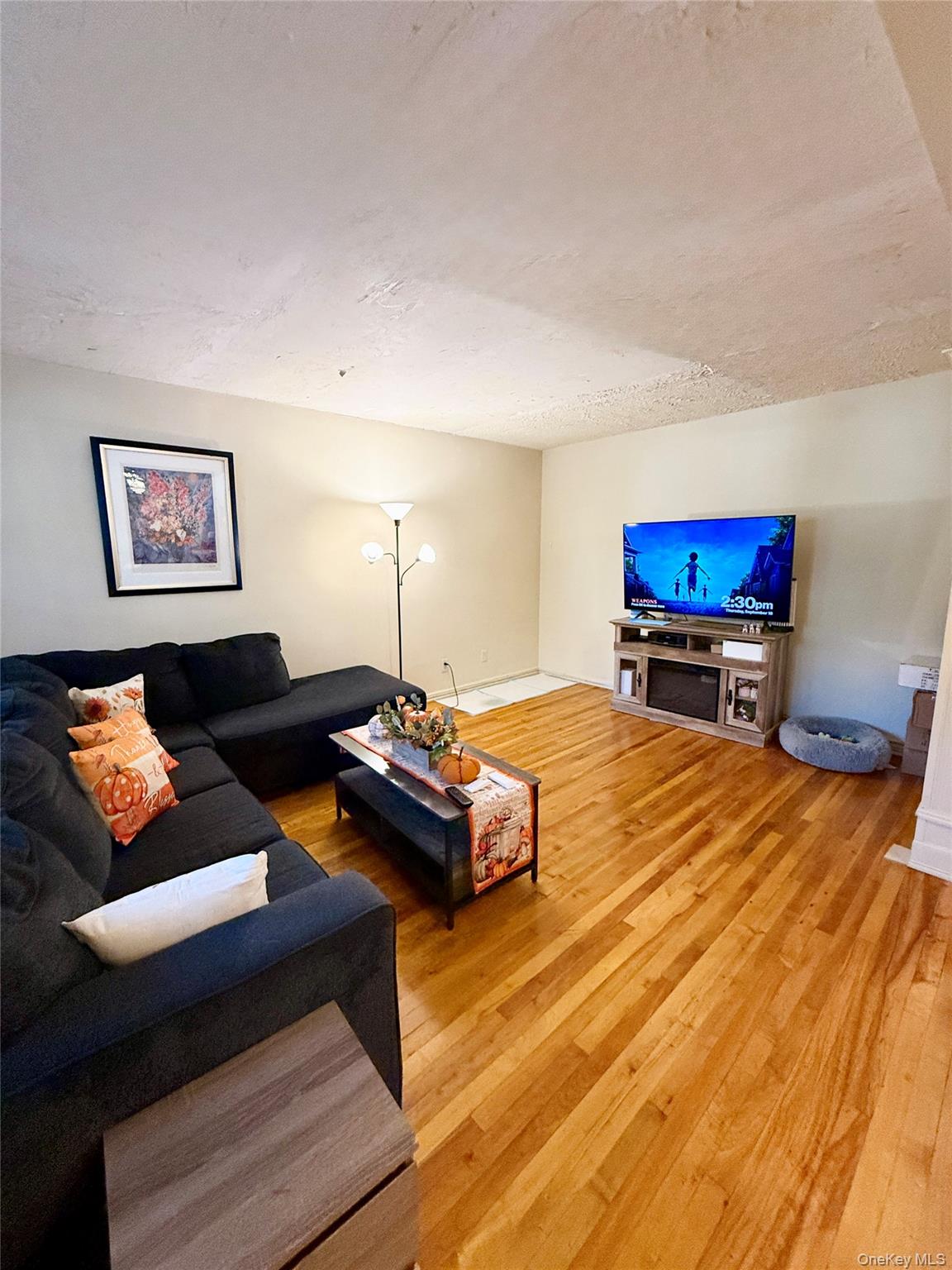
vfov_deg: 102.1
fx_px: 513
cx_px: 476
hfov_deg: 85.7
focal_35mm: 14
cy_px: 635
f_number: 2.2
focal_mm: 2.22
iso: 500
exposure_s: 1/60
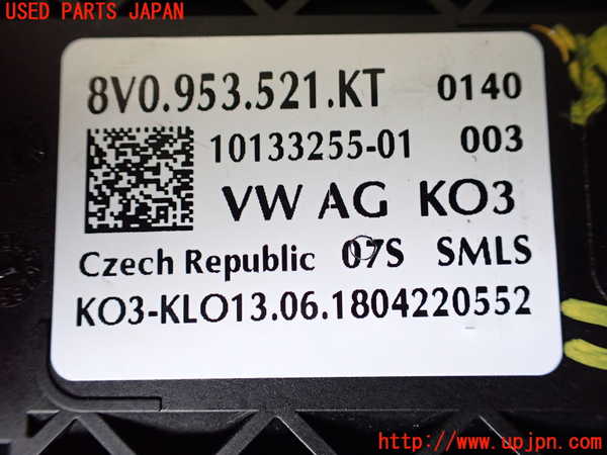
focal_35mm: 30
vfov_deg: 46.8
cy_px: 228
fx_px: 526
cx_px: 304
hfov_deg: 60.0
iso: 500
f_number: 2.3
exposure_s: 1/125
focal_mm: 5.4
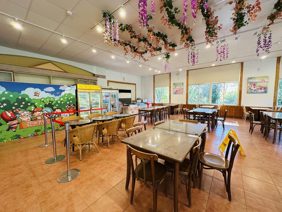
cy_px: 106
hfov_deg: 102.1
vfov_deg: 85.7
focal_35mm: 14
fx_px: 114
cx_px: 141
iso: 200
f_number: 2.2
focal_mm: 2.22
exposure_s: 1/120
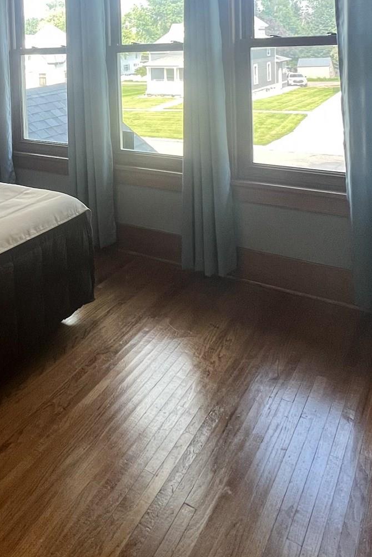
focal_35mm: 31
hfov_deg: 39.1
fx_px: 480
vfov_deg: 53.7
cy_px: 70
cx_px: 31
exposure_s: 1/120
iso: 160
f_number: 1.8
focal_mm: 1.57
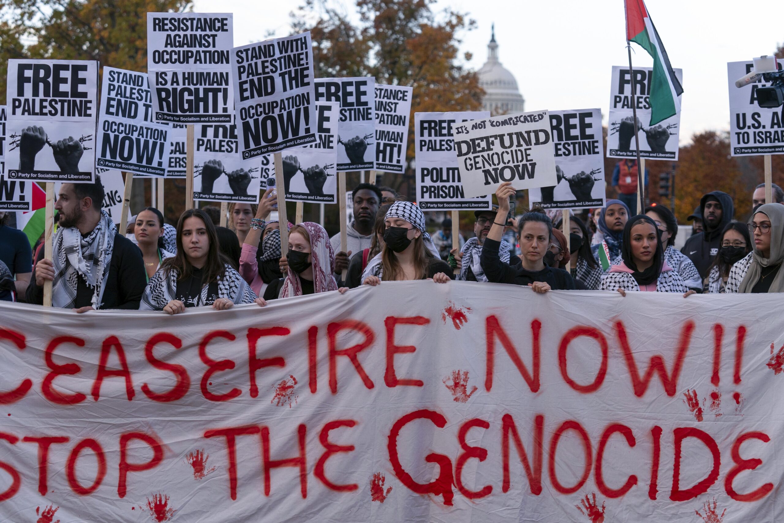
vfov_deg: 19.5
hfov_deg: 28.8
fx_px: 1524
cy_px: 262
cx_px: 392
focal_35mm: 70
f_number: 4
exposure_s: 1/400
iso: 640
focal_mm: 70
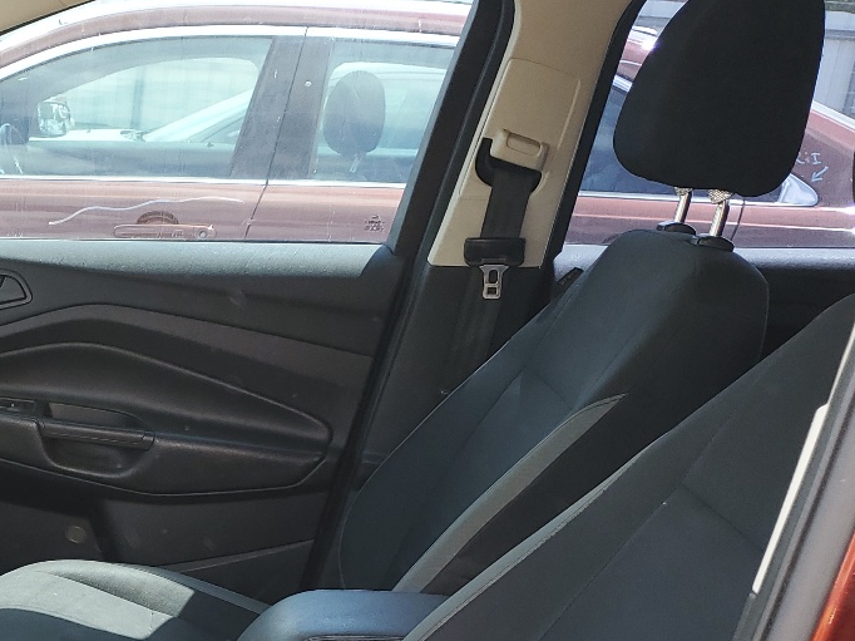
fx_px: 1506
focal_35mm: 61
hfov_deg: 29.8
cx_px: 26
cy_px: 666
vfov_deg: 22.9
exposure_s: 1/222
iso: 50
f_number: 1.5
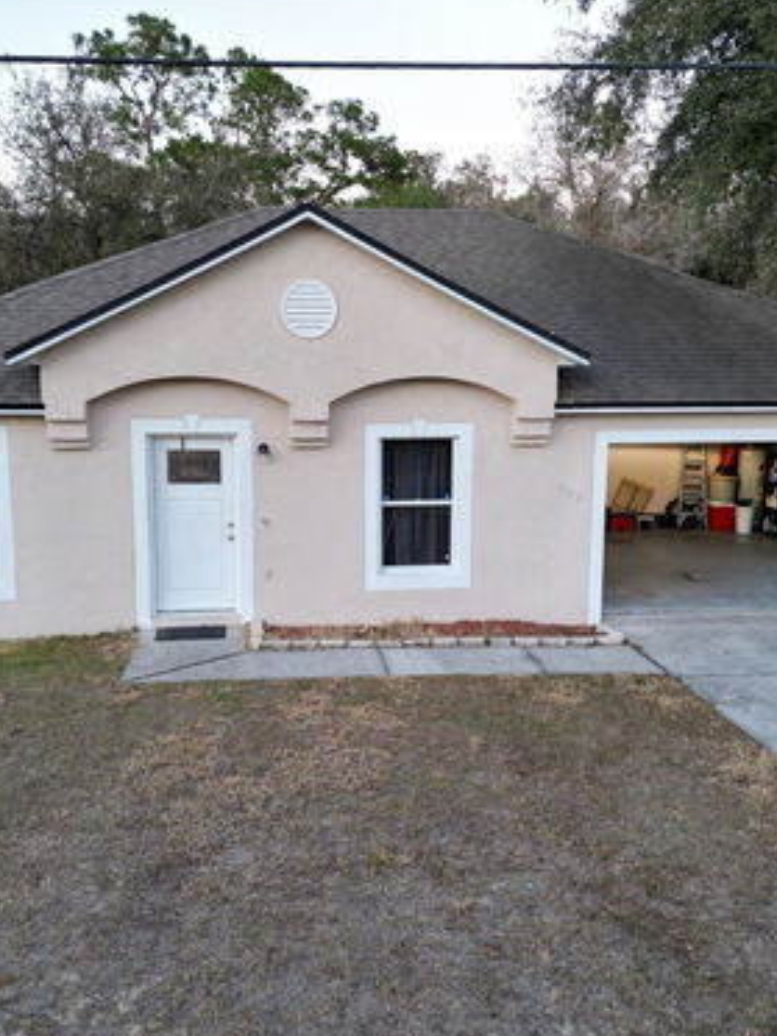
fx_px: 988
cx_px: 376
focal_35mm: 33
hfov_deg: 42.9
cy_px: 521
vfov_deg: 55.4
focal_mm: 6.72
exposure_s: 1/50
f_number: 1.7
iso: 110
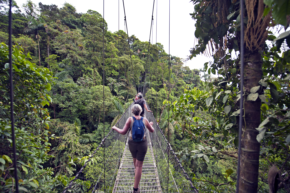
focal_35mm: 19
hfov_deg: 86.9
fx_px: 153
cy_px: 96
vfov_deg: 64.5
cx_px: 145
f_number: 2.8
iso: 200
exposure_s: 1/1000
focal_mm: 19
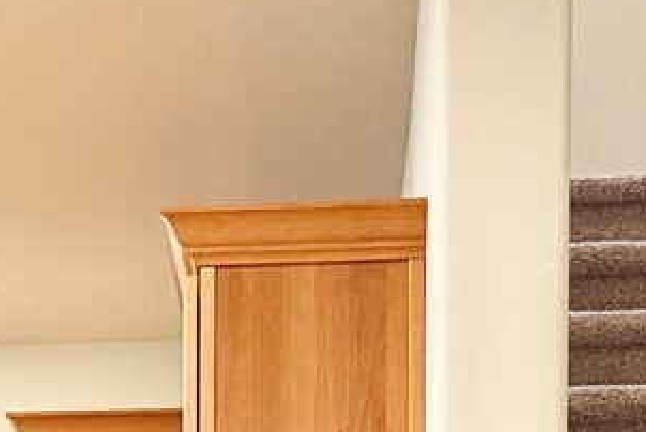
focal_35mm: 132
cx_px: 22
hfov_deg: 15.3
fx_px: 2371
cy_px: 1049
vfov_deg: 9.3
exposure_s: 1/120
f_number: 1.78
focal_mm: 6.76
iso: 250
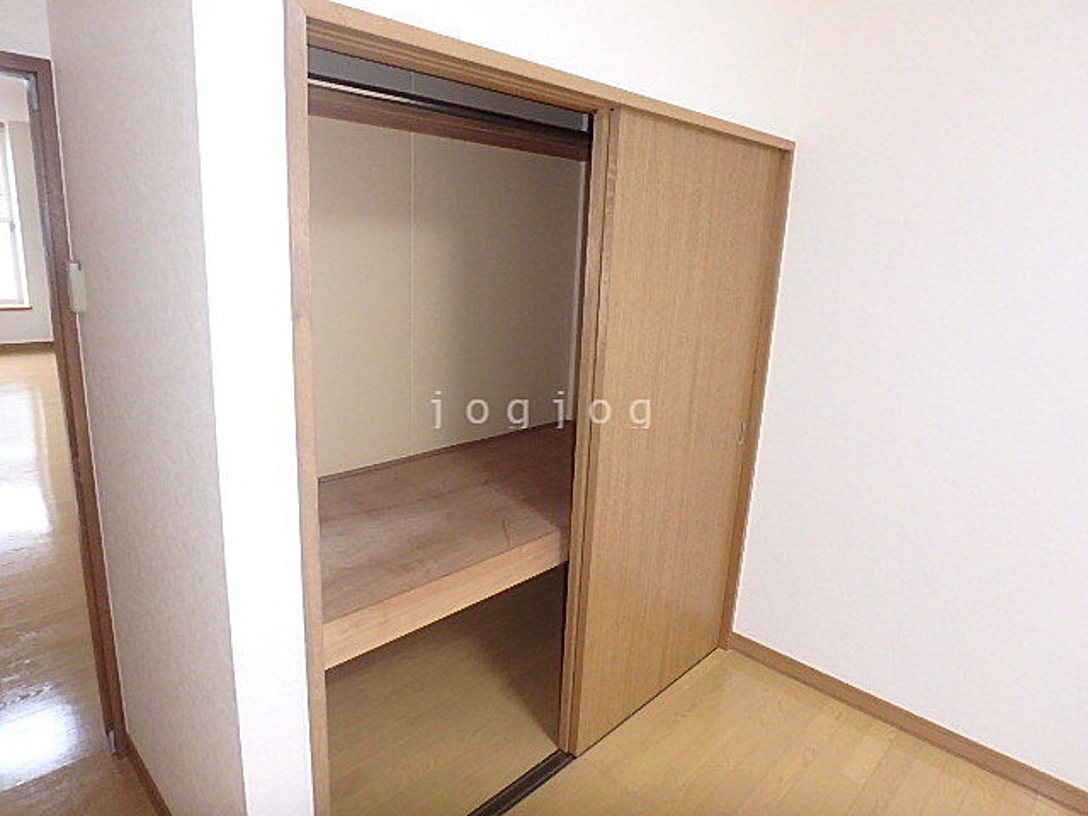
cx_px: 544
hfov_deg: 79.0
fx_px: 660
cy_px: 408
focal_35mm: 21
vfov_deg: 63.4
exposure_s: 1/30
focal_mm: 3.7
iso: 400
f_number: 3.5
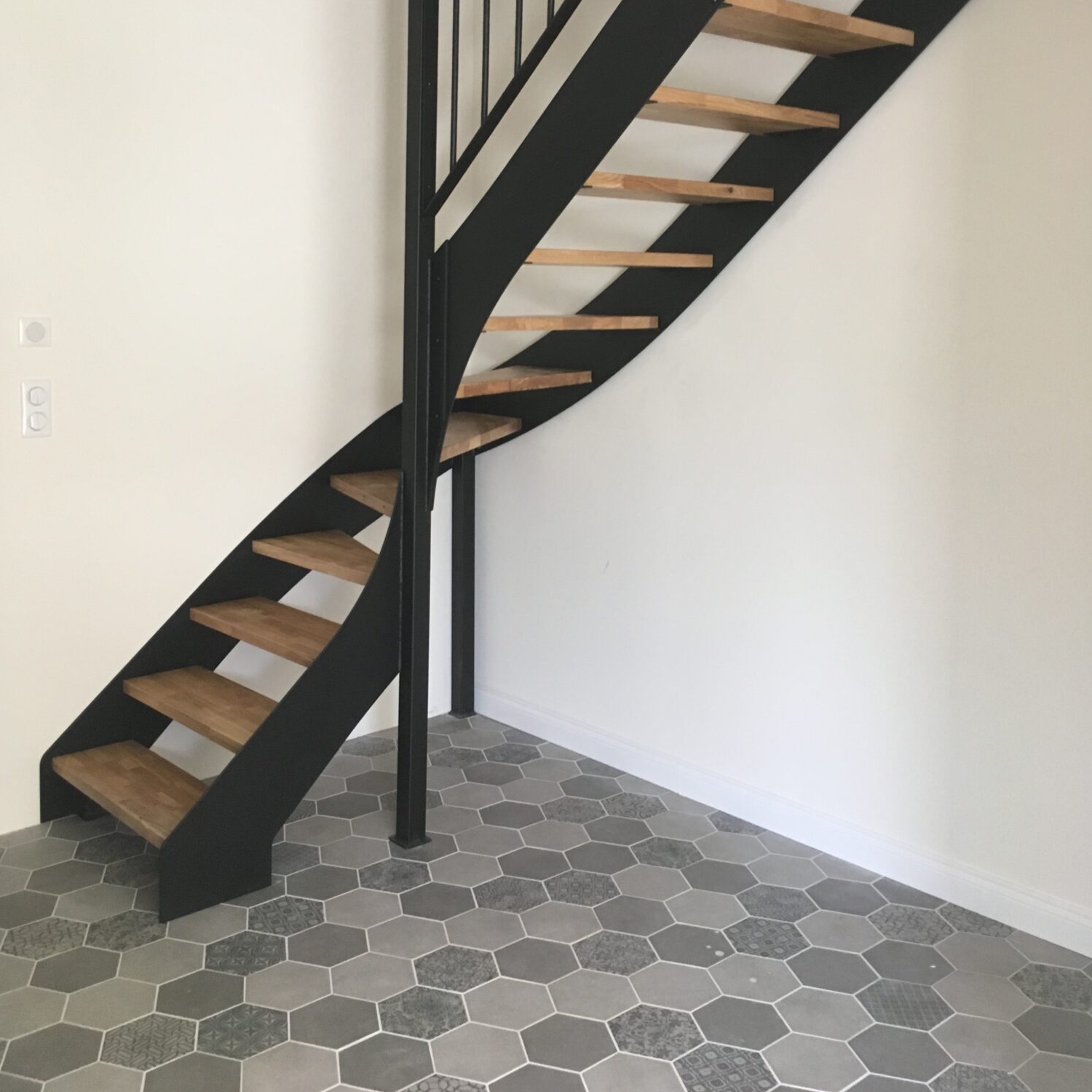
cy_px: 372
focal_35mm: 35
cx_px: 537
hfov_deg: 47.2
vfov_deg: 46.5
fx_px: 1249
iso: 160
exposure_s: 1/33
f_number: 2.2
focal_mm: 4.15
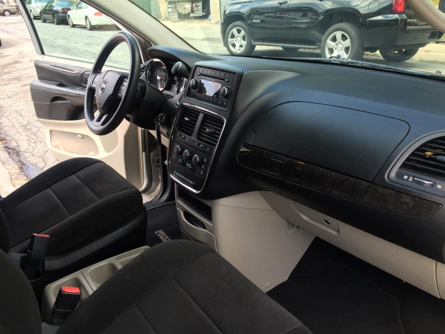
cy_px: 167
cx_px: 222
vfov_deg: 48.2
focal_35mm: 29
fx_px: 373
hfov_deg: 61.7
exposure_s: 1/120
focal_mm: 4.15
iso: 32
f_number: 2.2
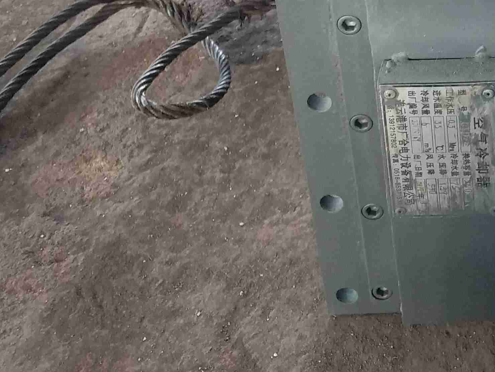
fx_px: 973
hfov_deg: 25.5
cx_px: 599
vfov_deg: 19.6
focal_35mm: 68
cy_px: -131
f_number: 1.7
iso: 210
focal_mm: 4.32
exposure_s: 1/16.7
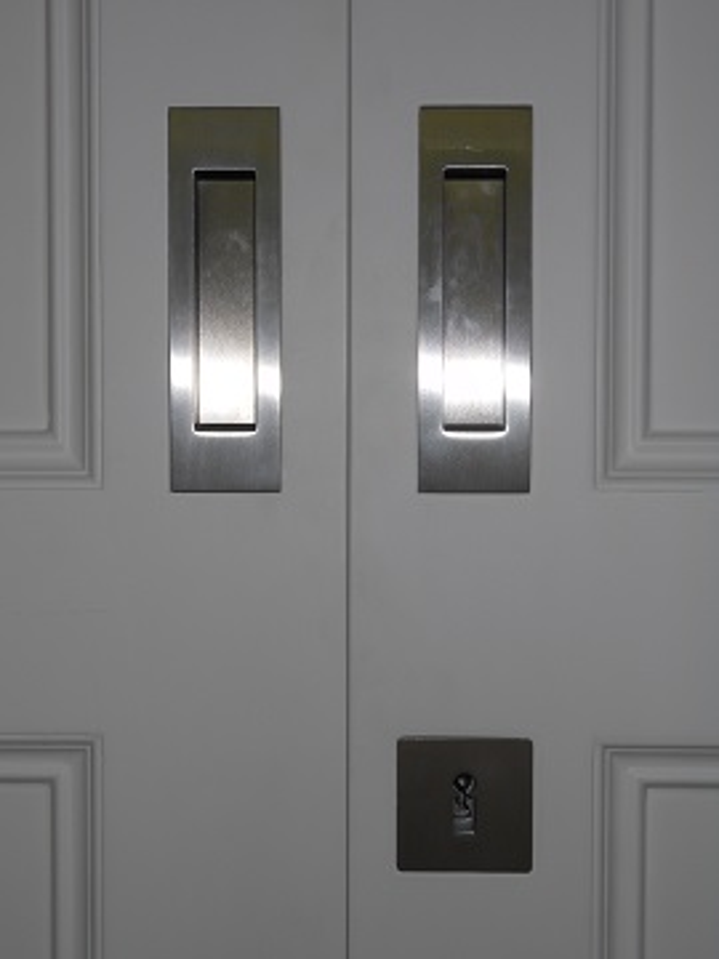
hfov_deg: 22.3
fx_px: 1828
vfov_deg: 29.4
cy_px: 480
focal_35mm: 66
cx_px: 360
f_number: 4.3
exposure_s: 1/60
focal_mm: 11.7
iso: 80
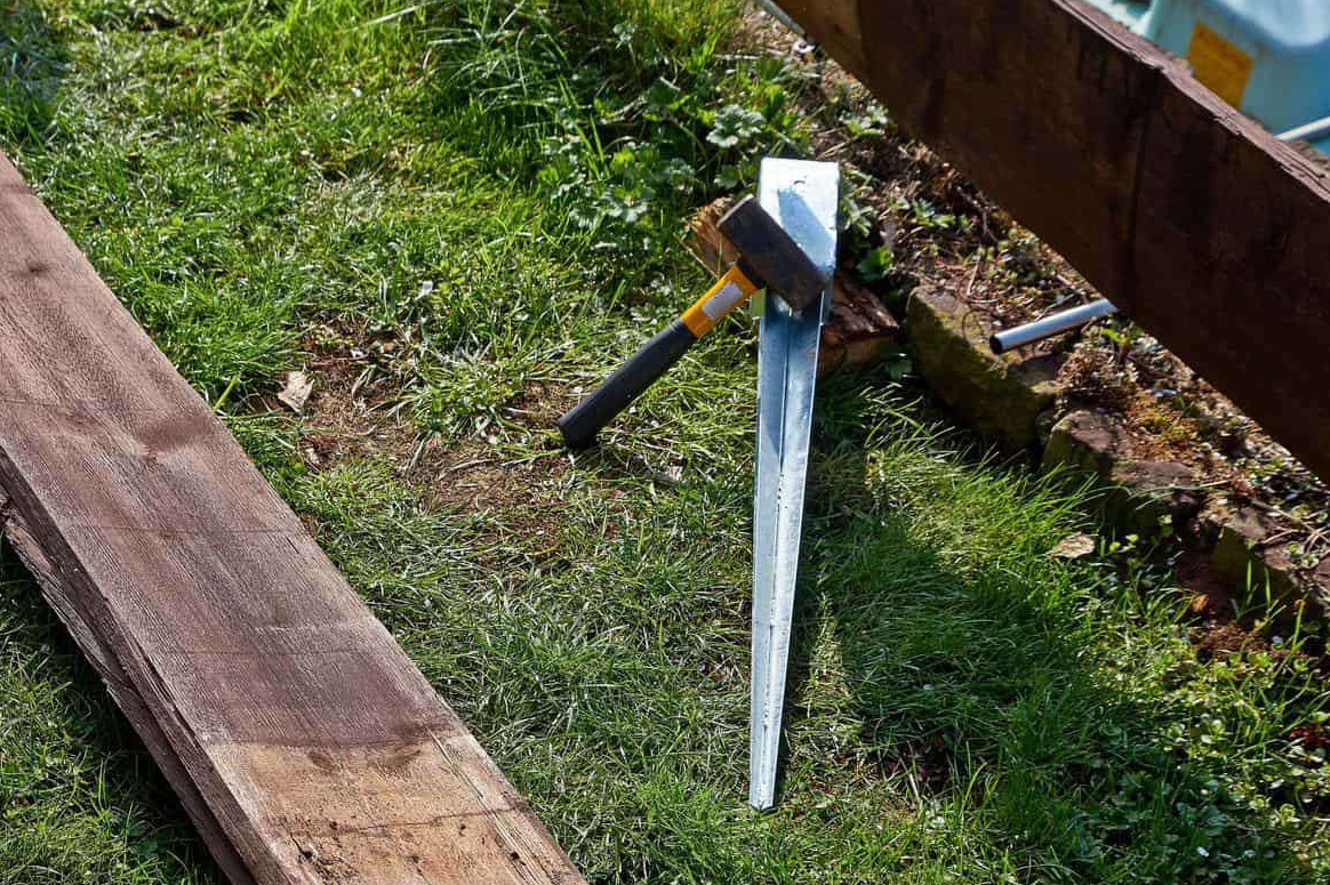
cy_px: 488
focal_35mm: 63
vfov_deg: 21.7
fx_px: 2311
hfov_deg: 32.0
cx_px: 558
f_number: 6.3
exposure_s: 1/160
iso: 100
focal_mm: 35
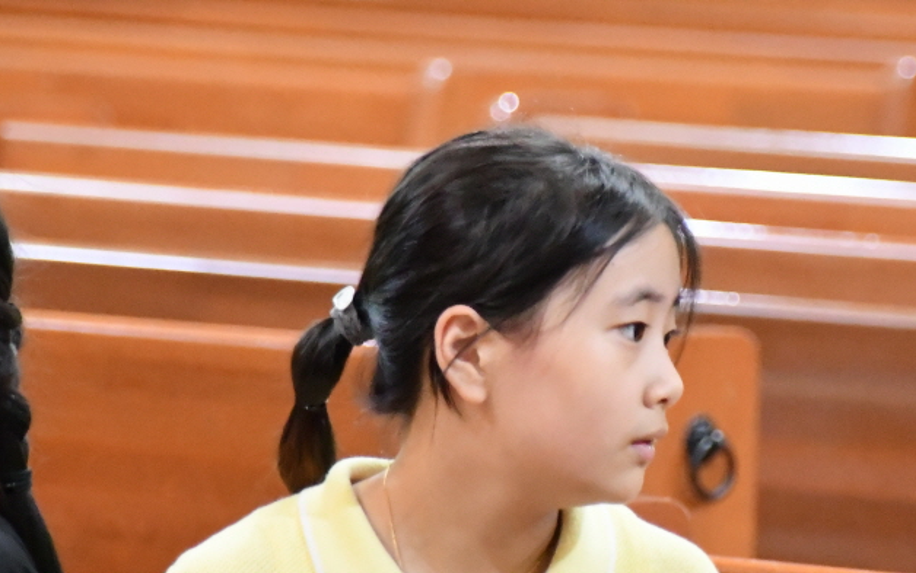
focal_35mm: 730
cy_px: 280
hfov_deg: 2.9
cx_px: 546
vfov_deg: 1.8
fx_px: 18230
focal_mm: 250
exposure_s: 1/125
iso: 12800
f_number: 6.3
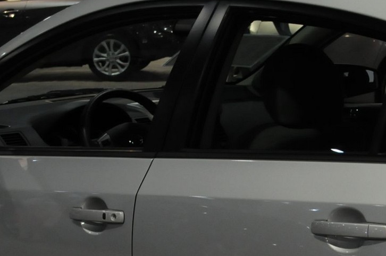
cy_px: 249
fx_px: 1328
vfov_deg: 10.9
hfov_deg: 16.1
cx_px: 426
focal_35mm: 124
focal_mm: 24
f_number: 4.5
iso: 800
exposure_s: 1/80
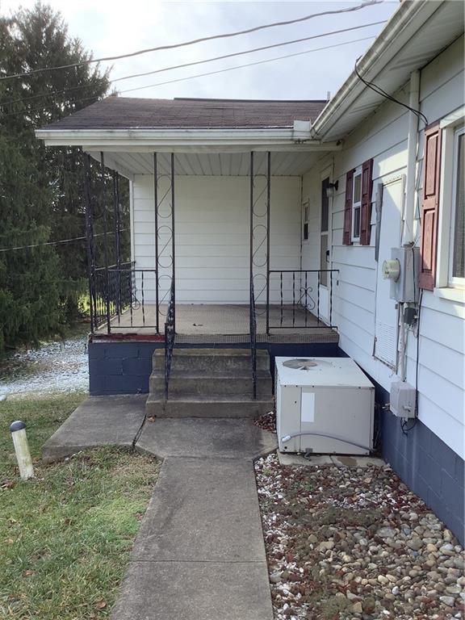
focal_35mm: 31
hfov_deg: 45.4
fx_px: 555
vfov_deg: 58.4
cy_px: 310
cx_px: 232
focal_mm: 3.3
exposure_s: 1/450
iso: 25
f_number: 2.4
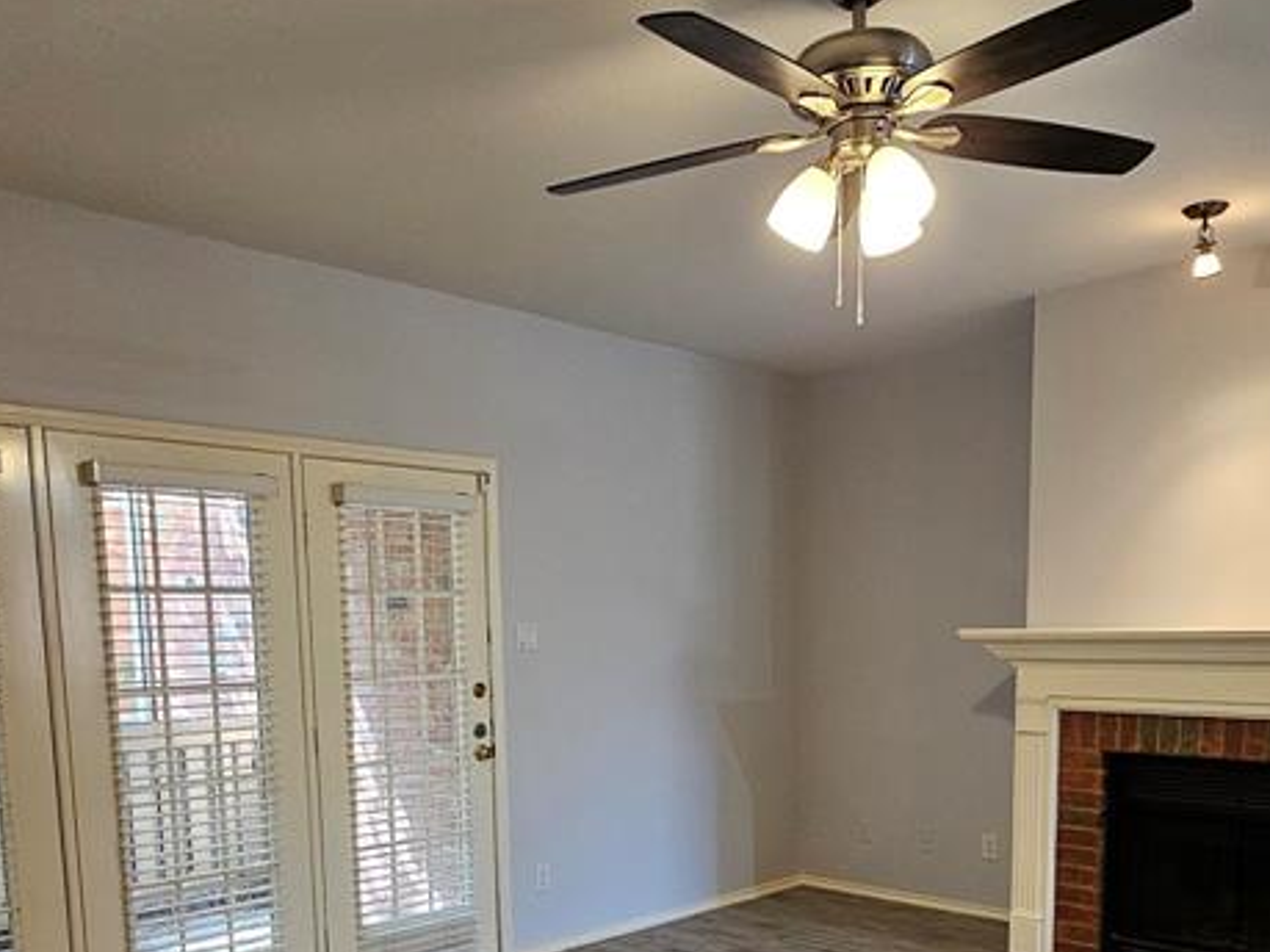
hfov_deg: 61.7
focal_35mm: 29
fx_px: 1064
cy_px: 775
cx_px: 650
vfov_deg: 45.5
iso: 250
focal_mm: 2.2
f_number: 2.2
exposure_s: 1/60
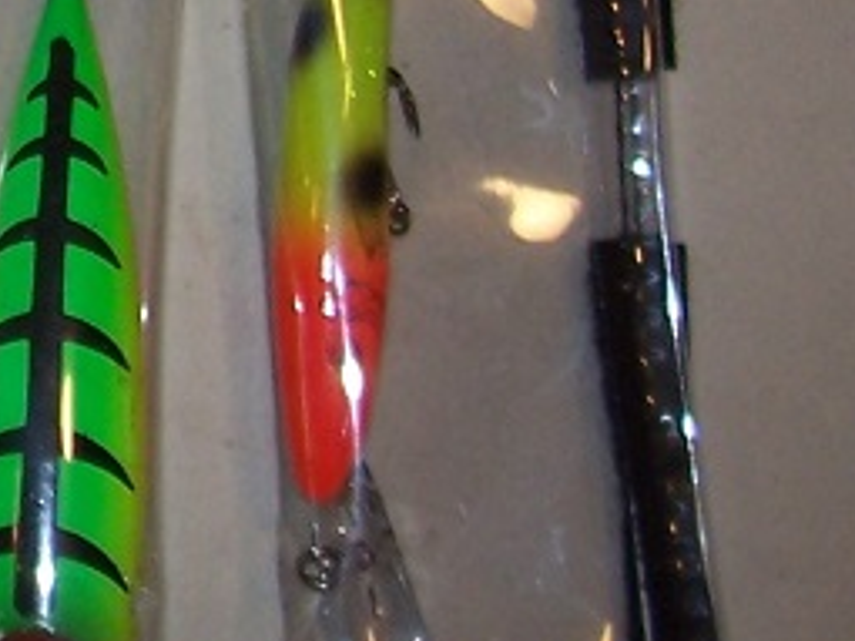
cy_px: -591
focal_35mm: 160
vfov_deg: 8.8
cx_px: -889
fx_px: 3950
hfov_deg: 11.1
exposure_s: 1/60
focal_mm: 5.6
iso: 80
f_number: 2.7
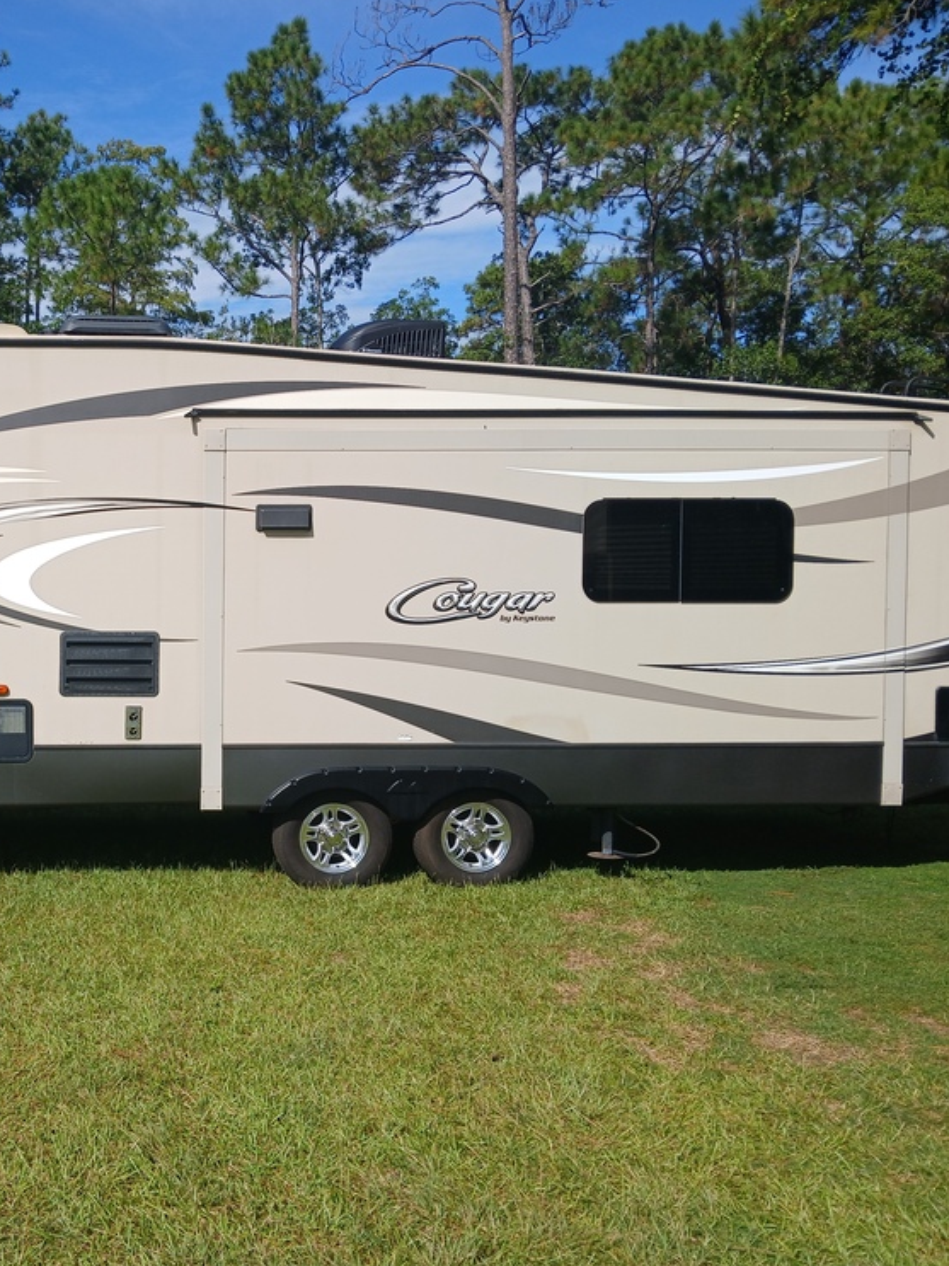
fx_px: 1280
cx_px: 145
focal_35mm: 35
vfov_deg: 52.6
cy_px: 634
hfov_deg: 38.6
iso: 20
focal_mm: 3.98
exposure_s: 1/777
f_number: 1.8
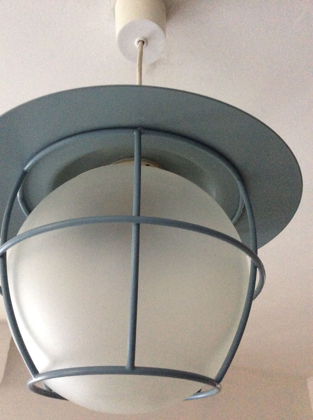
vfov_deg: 56.9
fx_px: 387
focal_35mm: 32
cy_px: 210
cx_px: 156
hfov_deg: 44.1
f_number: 2.4
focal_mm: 3.3
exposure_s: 1/25
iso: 320
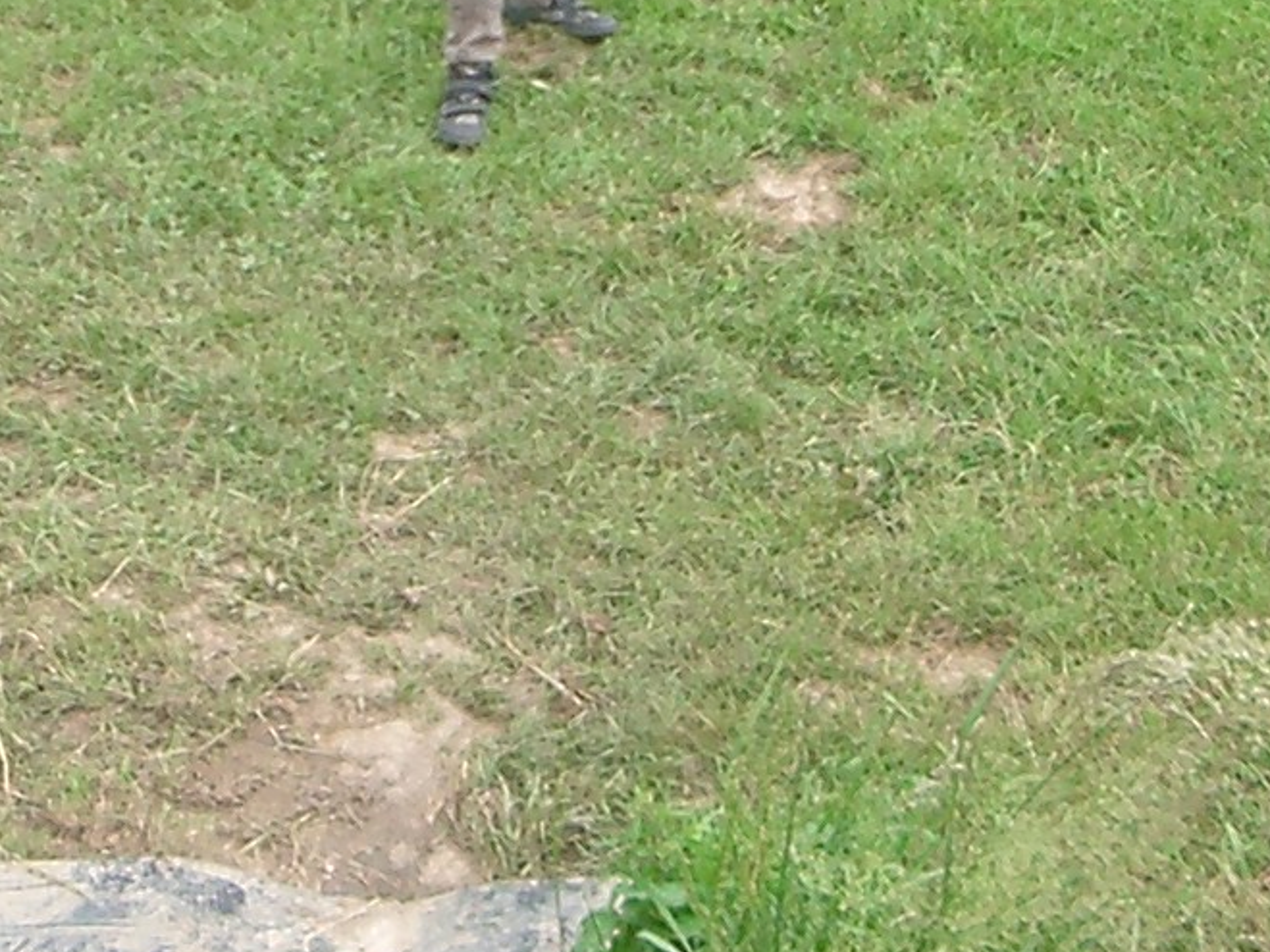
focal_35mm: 136
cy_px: -198
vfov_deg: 10.7
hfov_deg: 14.4
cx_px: 304
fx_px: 4989
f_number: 2.6
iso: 80
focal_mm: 5.8
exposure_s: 1/200
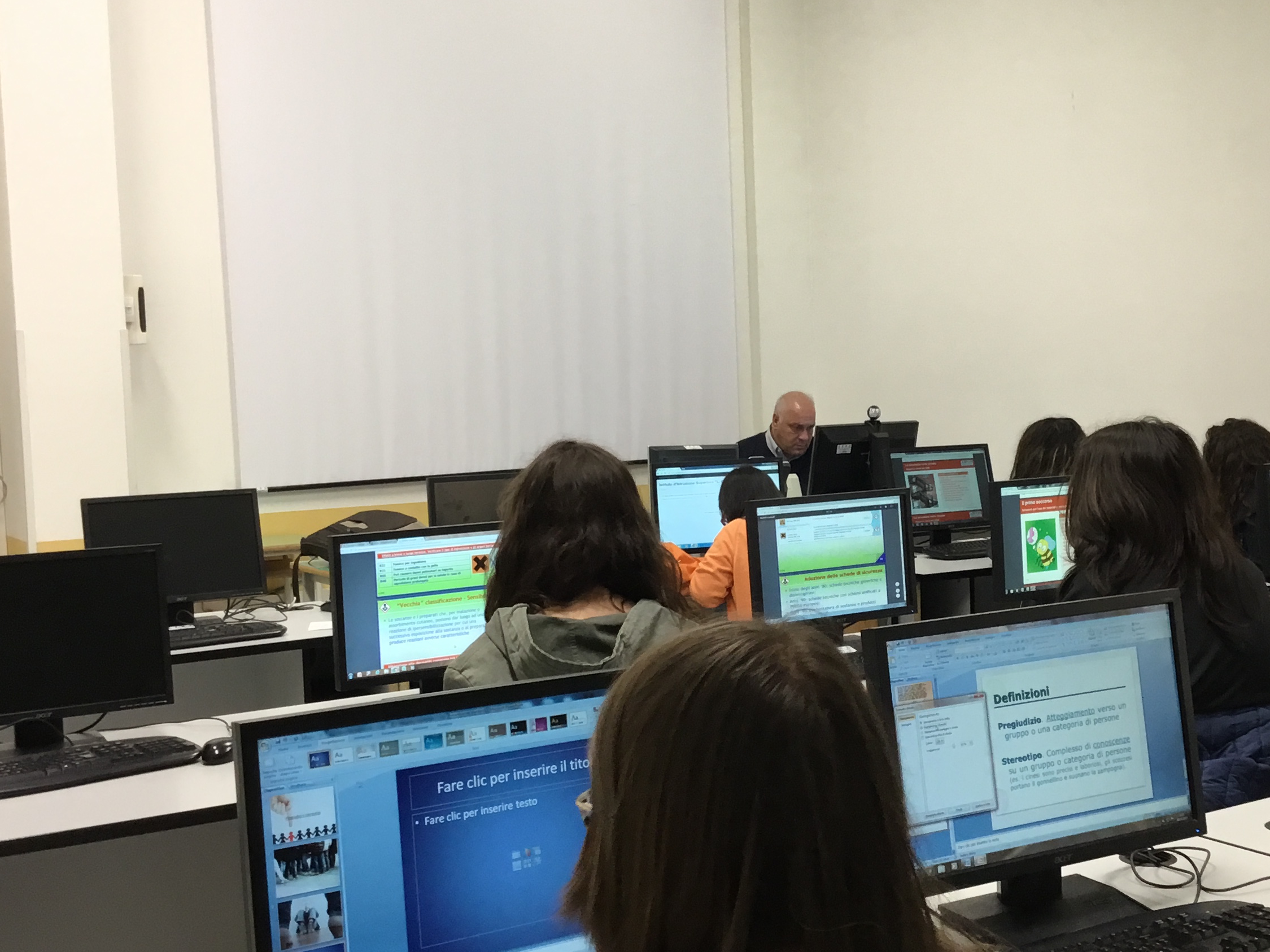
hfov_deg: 41.9
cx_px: 755
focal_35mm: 45
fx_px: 1651
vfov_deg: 32.2
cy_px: 499
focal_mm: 3.3
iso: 64
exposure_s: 1/33
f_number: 2.4
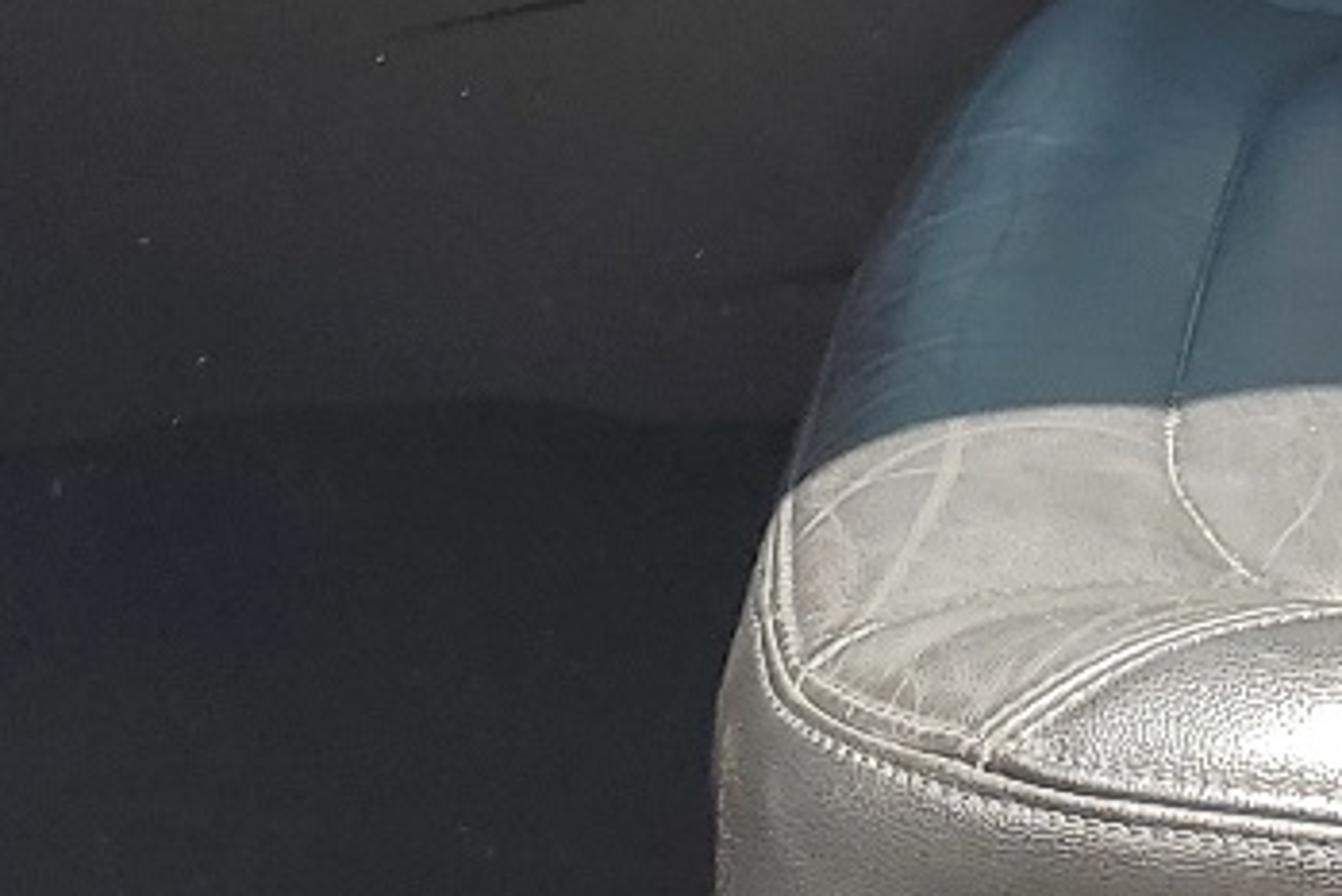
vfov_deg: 10.6
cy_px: -546
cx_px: 1477
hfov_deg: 16.0
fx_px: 4624
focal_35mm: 124
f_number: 1.5
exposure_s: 1/476
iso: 50
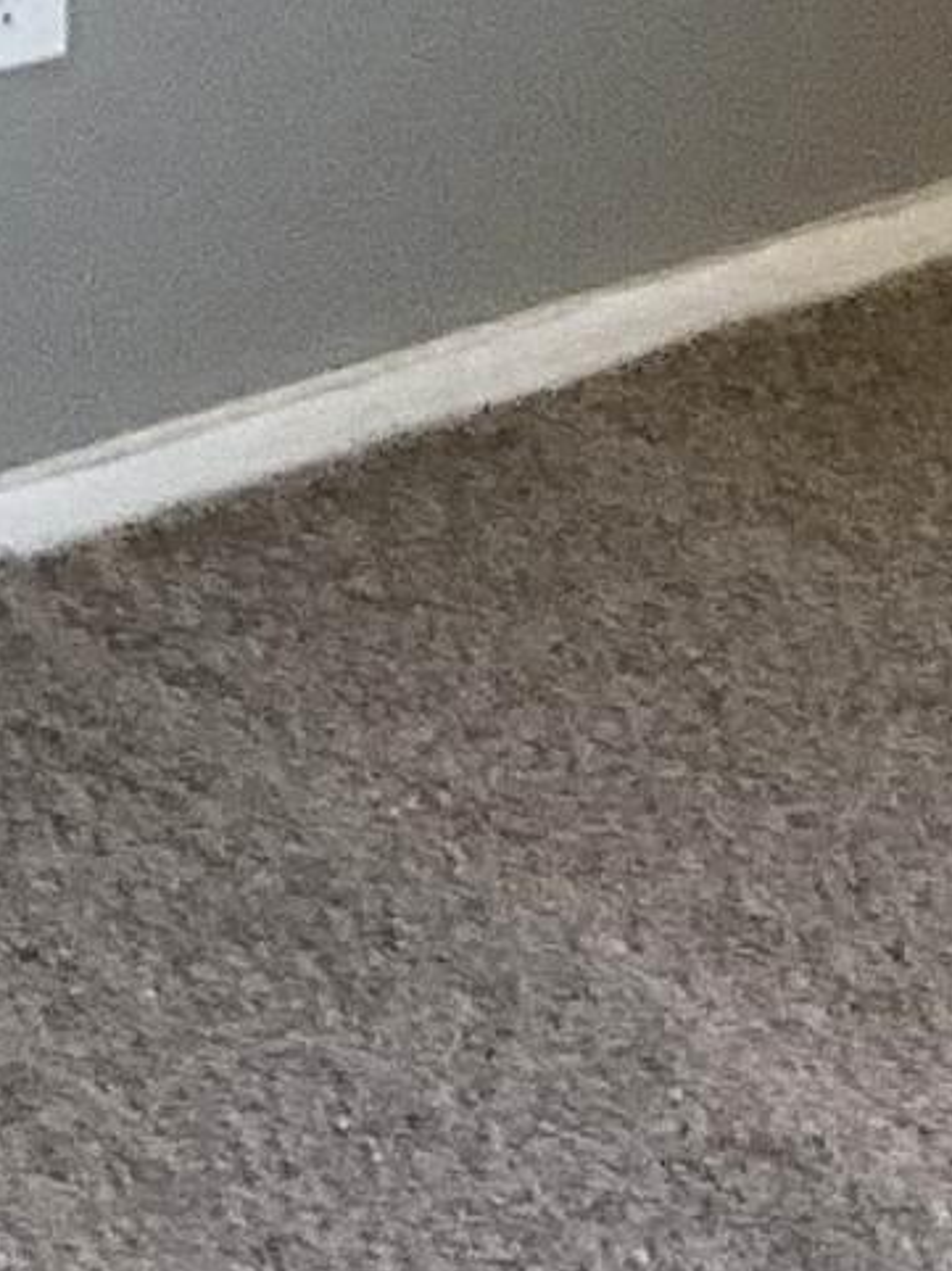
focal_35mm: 185
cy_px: -1400
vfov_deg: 9.8
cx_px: 2057
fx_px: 6790
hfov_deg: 7.6
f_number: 1.8
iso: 250
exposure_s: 1/60
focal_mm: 3
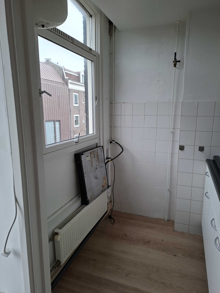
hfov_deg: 58.9
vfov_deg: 73.9
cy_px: 146
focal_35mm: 23
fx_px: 195
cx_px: 110
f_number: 1.8
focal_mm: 5.54
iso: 160
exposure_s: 1/100
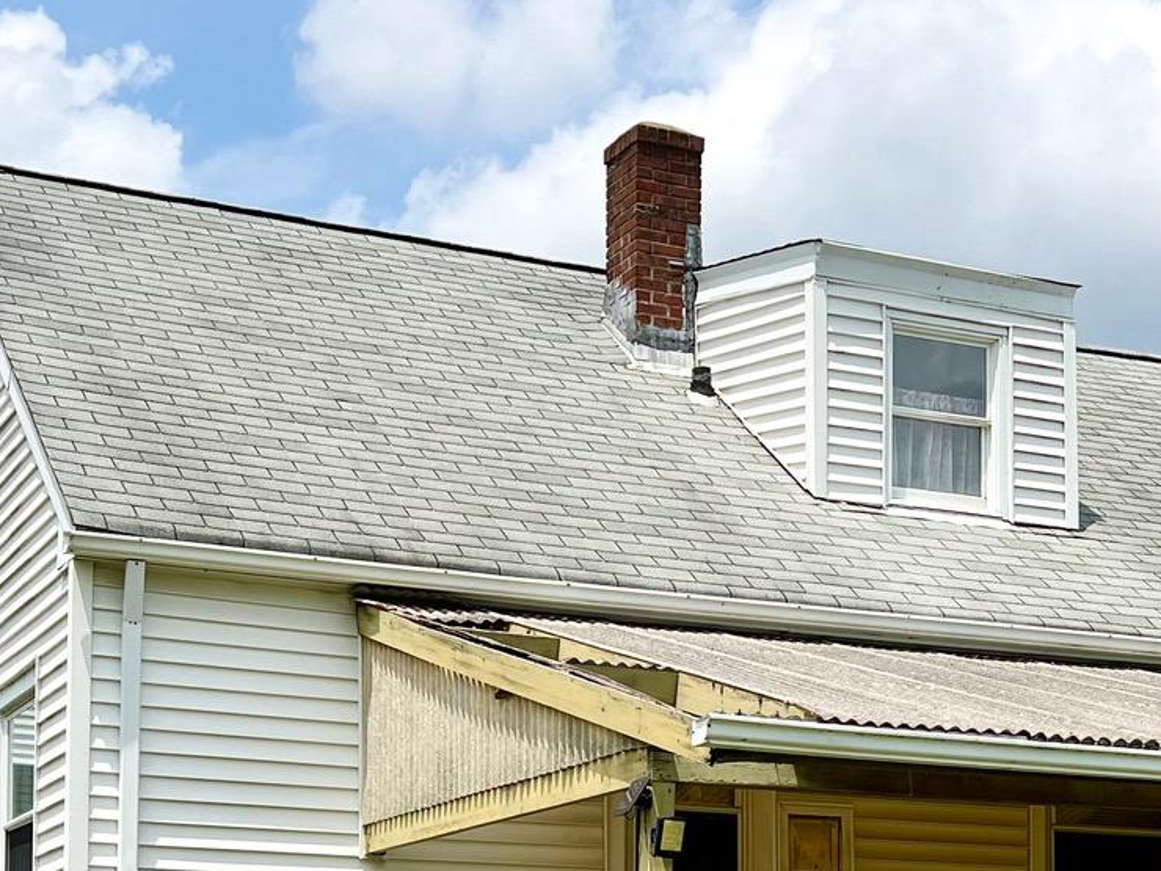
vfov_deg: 19.7
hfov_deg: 27.0
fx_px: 2415
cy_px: 926
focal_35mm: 72
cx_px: 624
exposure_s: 1/7463
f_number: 1.5
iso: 50
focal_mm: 5.7
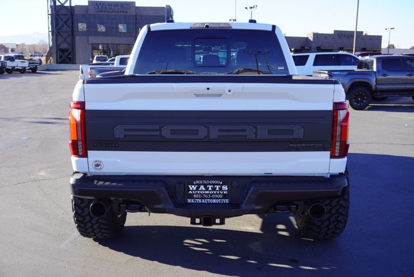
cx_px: 207
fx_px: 432
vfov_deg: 35.6
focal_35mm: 38
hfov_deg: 51.2
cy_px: 138
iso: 100
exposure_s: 1/100
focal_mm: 25
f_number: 6.3
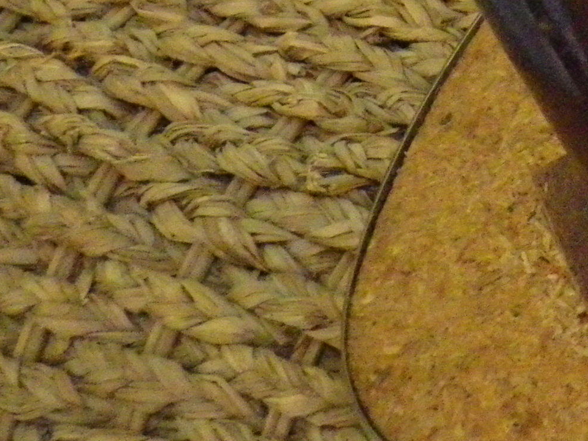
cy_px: -163
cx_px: 1003
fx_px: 1919
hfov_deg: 15.4
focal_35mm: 113
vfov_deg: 12.6
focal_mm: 4.9
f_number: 2.6
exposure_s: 1/20
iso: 800
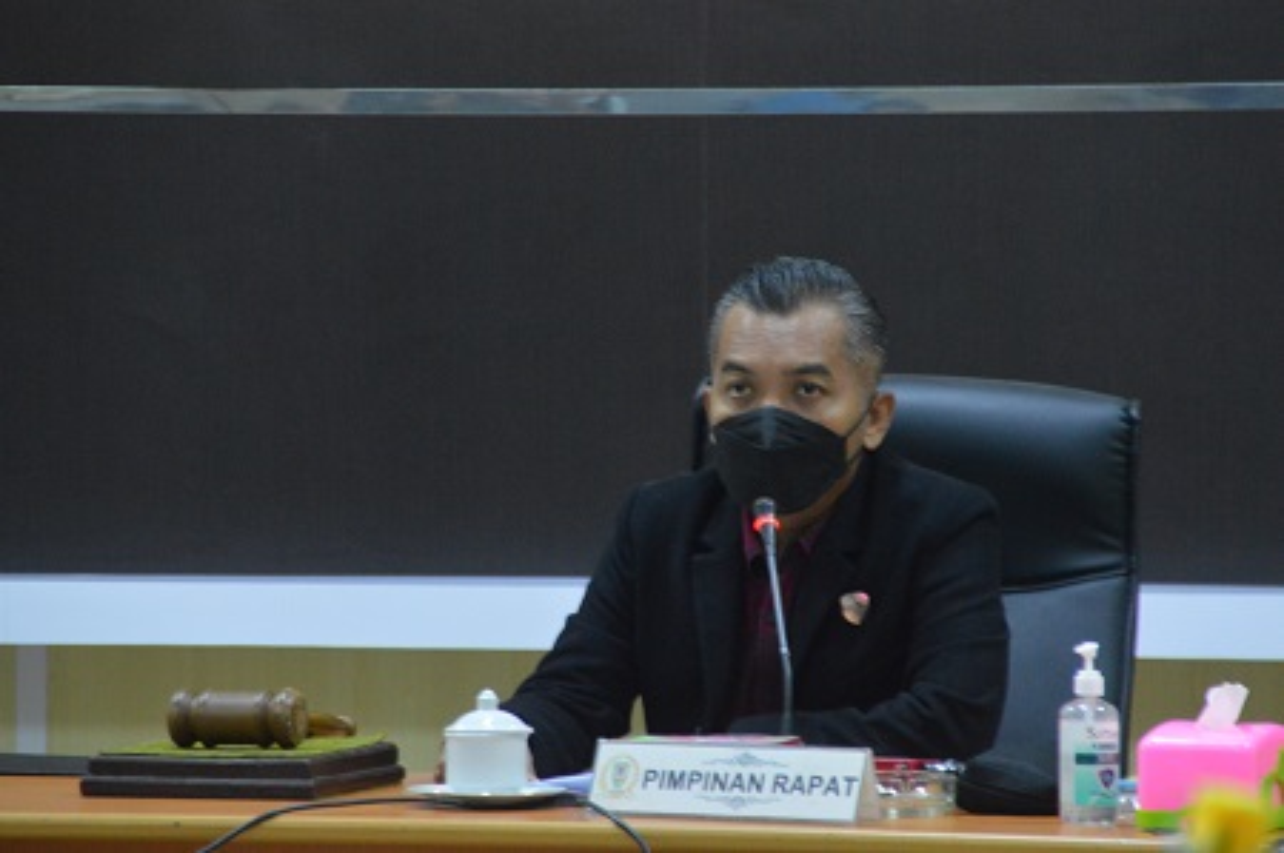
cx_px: 642
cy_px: 426
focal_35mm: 300
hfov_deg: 6.9
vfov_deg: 4.6
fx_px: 10688
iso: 3200
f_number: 6.3
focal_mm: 200
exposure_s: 1/30
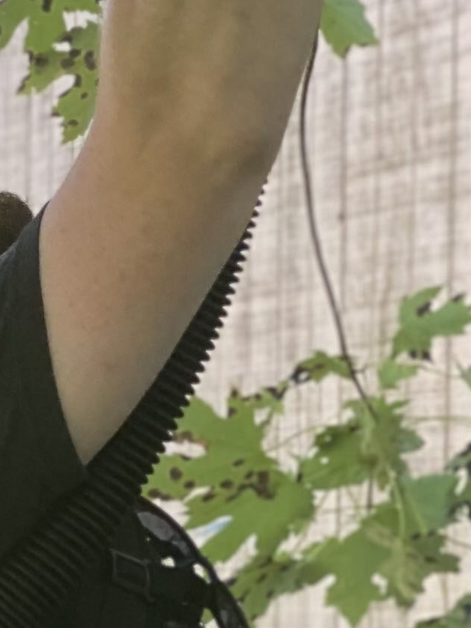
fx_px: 4537
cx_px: 16
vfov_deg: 7.9
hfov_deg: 5.9
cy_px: 342
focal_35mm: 250
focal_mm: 6
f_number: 2
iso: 32
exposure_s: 1/122
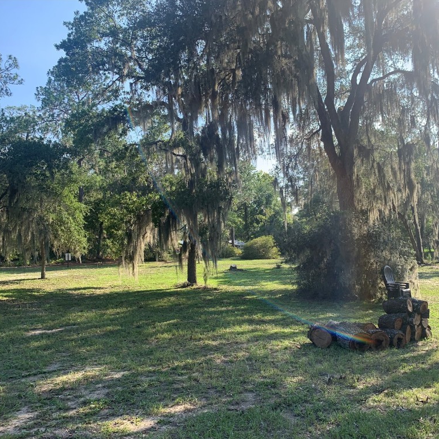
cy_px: 221
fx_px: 445
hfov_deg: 52.3
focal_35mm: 31
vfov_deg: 52.5
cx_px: 253
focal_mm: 4.25
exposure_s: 1/815
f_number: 1.8
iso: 25
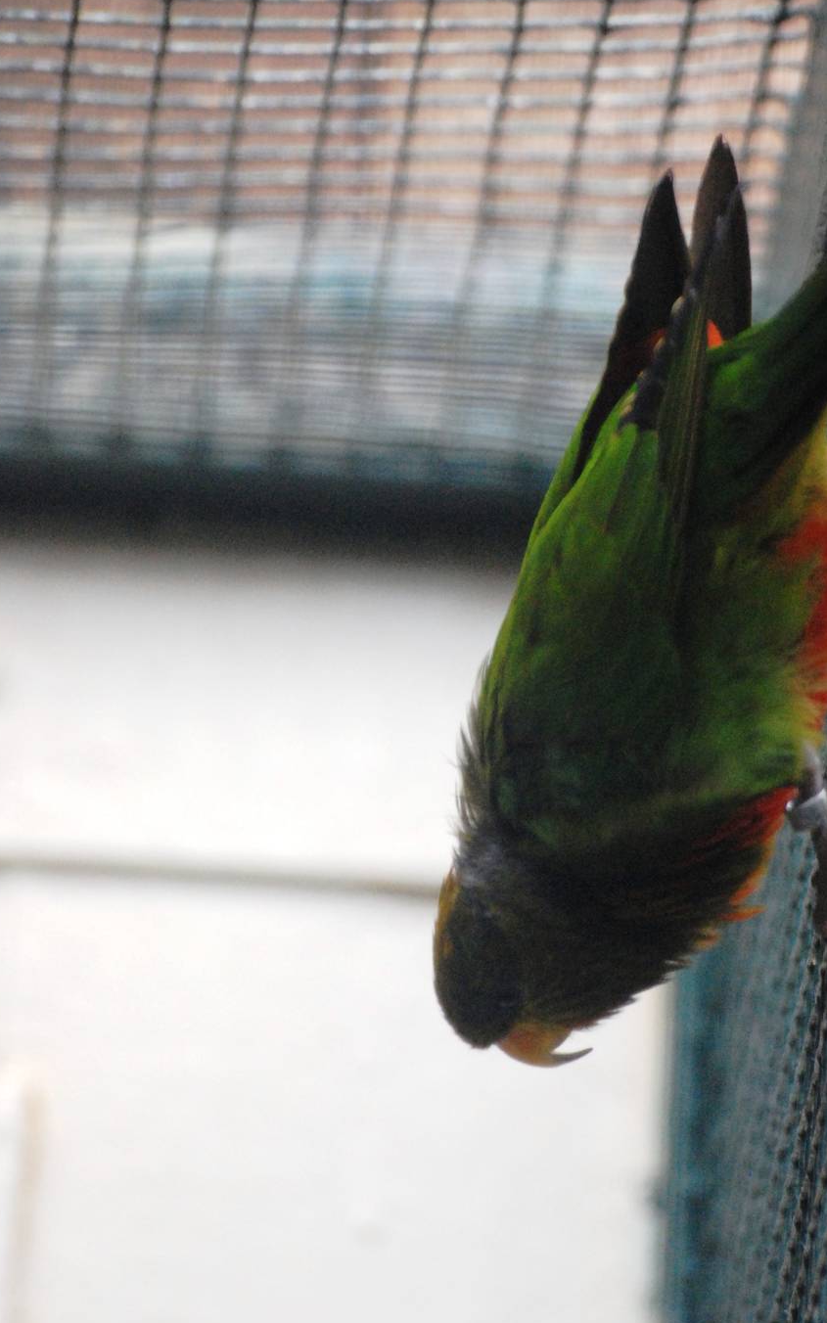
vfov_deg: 4.3
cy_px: 584
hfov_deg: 2.7
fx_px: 17634
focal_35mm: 489
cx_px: 509
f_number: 5.6
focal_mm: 270
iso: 1600
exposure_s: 1/160
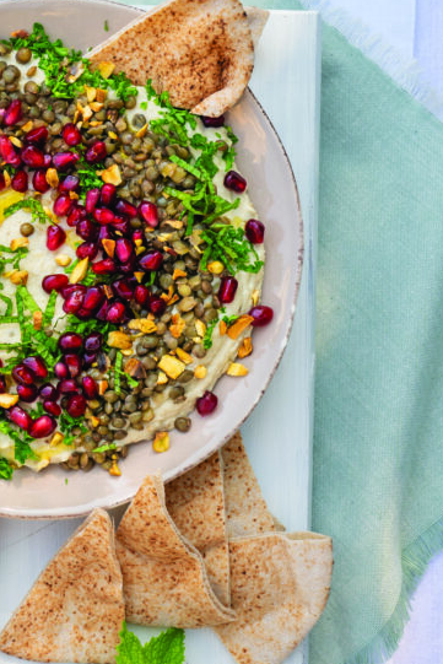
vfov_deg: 28.8
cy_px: 368
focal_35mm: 70
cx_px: 45
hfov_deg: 19.1
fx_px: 1291
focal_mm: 37
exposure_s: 1/125
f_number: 8
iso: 320
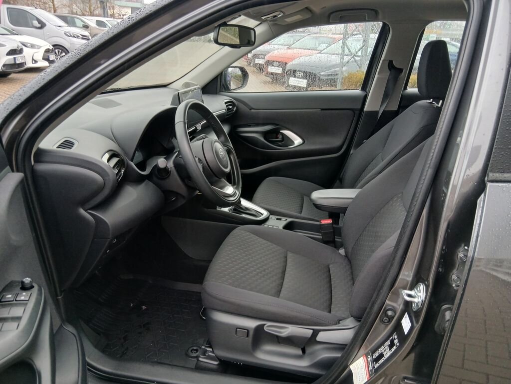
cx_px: 256
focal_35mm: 26
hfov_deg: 67.3
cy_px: 192
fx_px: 384
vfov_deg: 53.1
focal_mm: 3.98
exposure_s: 1/50
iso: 250
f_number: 1.8
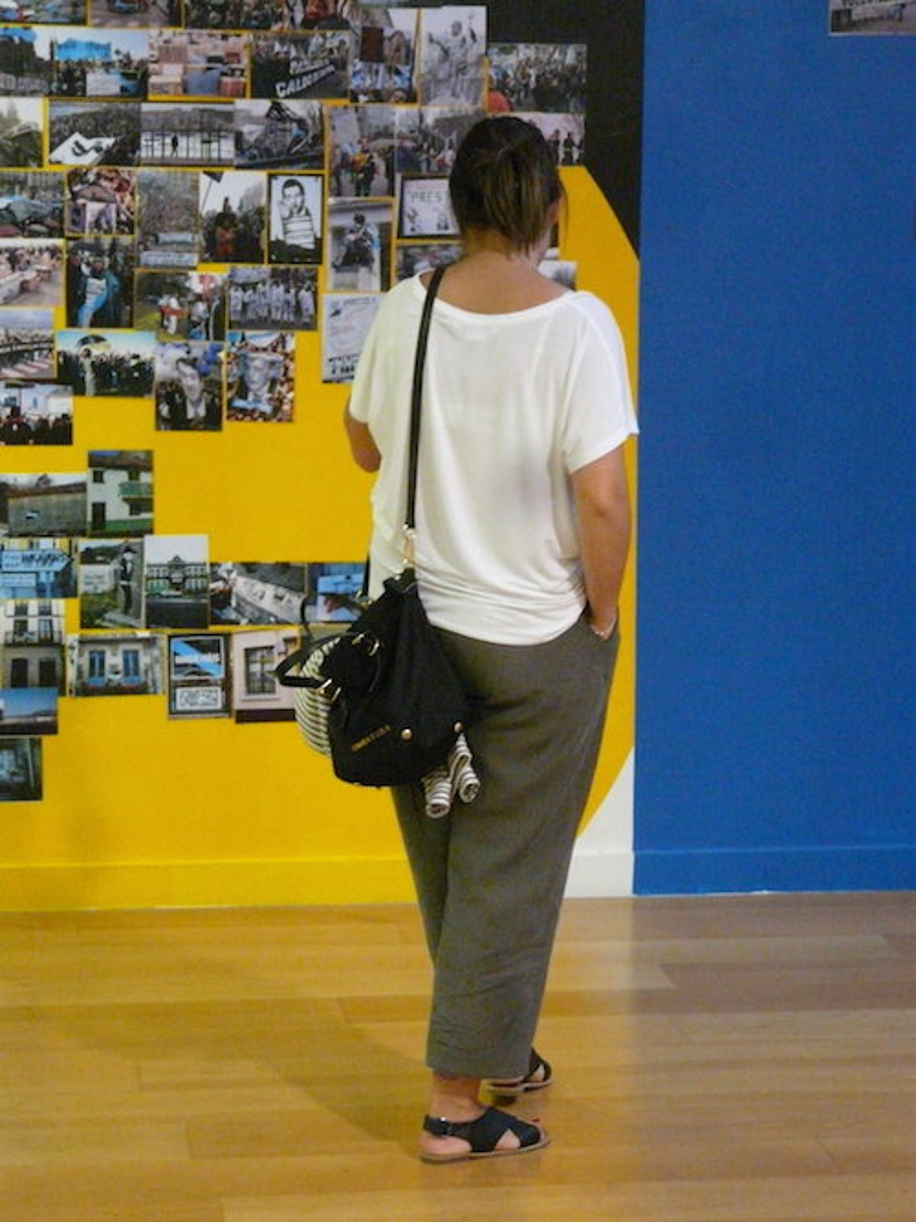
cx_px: 458
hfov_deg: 14.9
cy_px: 611
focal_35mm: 99
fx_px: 3494
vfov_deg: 19.8
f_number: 3.6
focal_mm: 16.2
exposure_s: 1/30
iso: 800
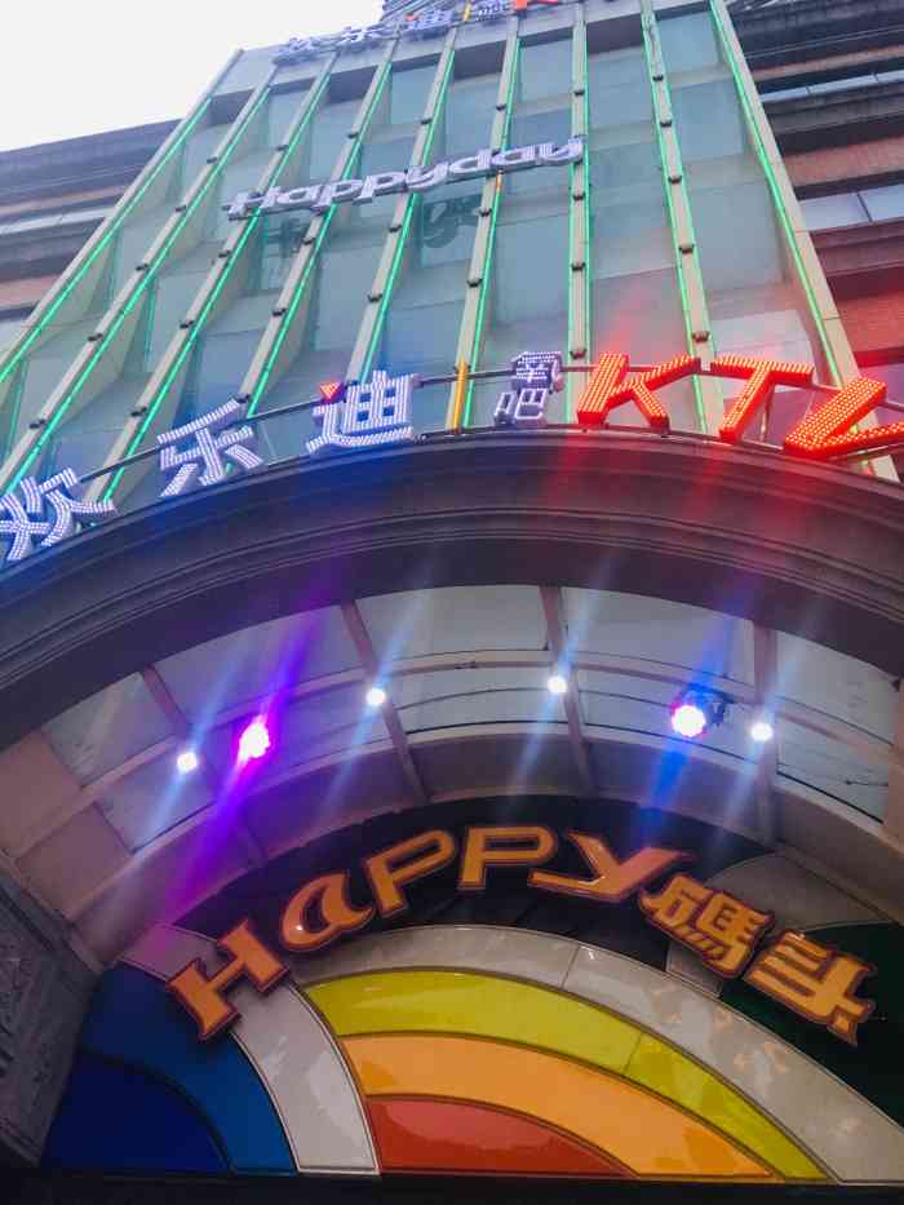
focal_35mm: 29
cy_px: 602
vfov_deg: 61.7
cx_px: 452
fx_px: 1010
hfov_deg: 48.2
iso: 50
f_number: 2.2
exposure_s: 1/33
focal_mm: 4.15
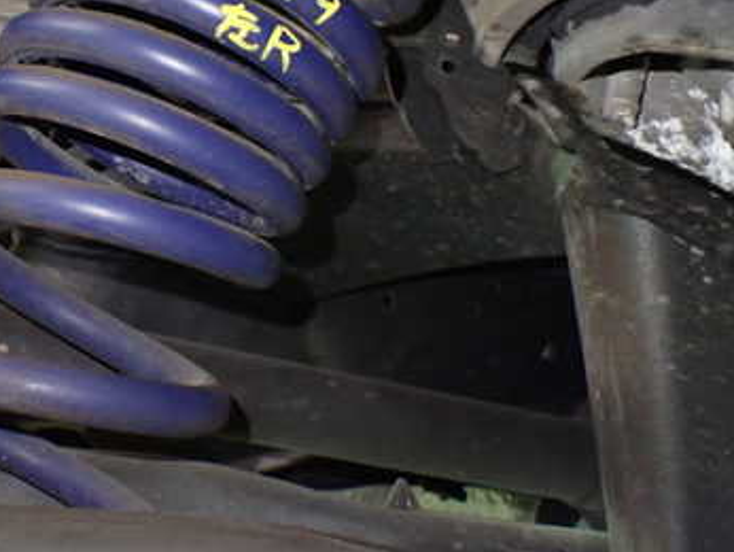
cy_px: 134
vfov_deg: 27.7
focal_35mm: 52
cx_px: 153
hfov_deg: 35.7
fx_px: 1103
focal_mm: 5.4
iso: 1000
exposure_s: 1/30
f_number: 2.3
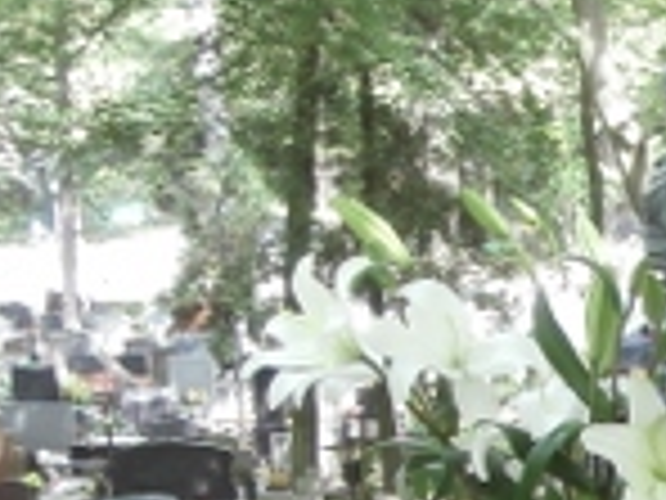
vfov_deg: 11.3
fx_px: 2501
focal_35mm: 130
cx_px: 1215
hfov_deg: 13.5
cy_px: 523
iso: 160
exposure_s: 1/40
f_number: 3.5
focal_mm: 5.36
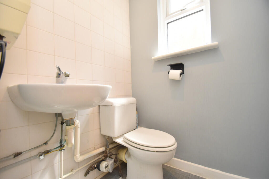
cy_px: 90
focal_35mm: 15
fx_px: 112
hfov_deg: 100.4
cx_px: 134
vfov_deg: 77.3
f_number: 4.5
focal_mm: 10
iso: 800
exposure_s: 1/160
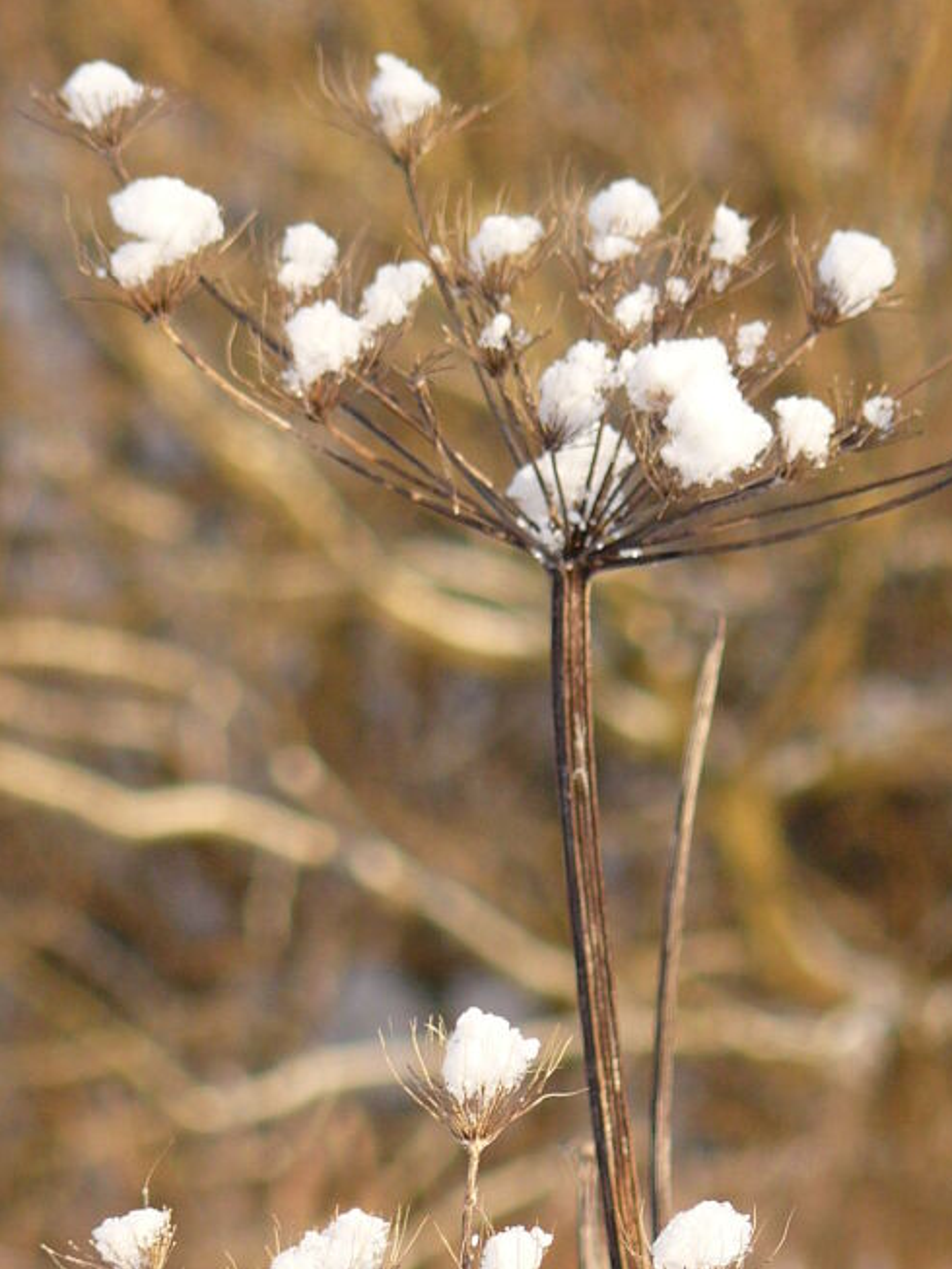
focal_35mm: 324
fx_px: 11877
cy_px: 867
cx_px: 596
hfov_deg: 4.6
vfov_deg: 6.1
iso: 100
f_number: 3.3
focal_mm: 24.6
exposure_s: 1/250
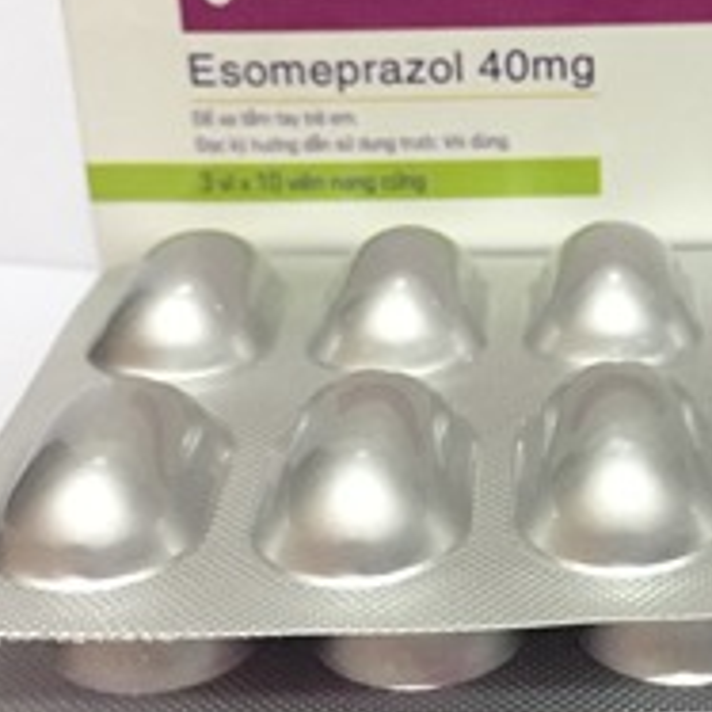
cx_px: 634
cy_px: 213
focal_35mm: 73
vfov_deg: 23.5
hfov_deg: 23.1
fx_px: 1699
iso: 250
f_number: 2.2
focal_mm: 4.15
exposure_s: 1/33
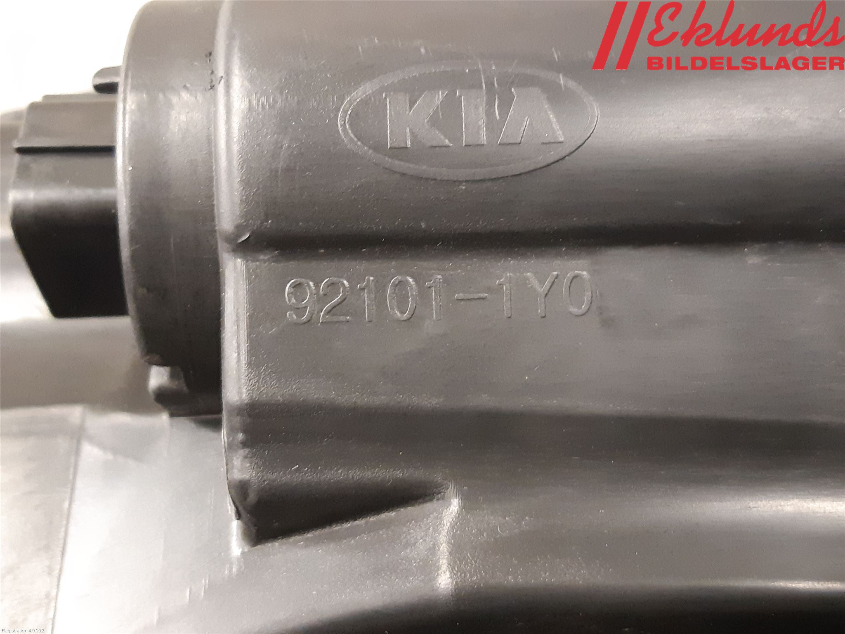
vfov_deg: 53.1
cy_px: 317
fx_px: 635
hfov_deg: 67.3
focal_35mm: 26
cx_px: 422
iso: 400
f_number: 1.7
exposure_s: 1/25
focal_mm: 3.93
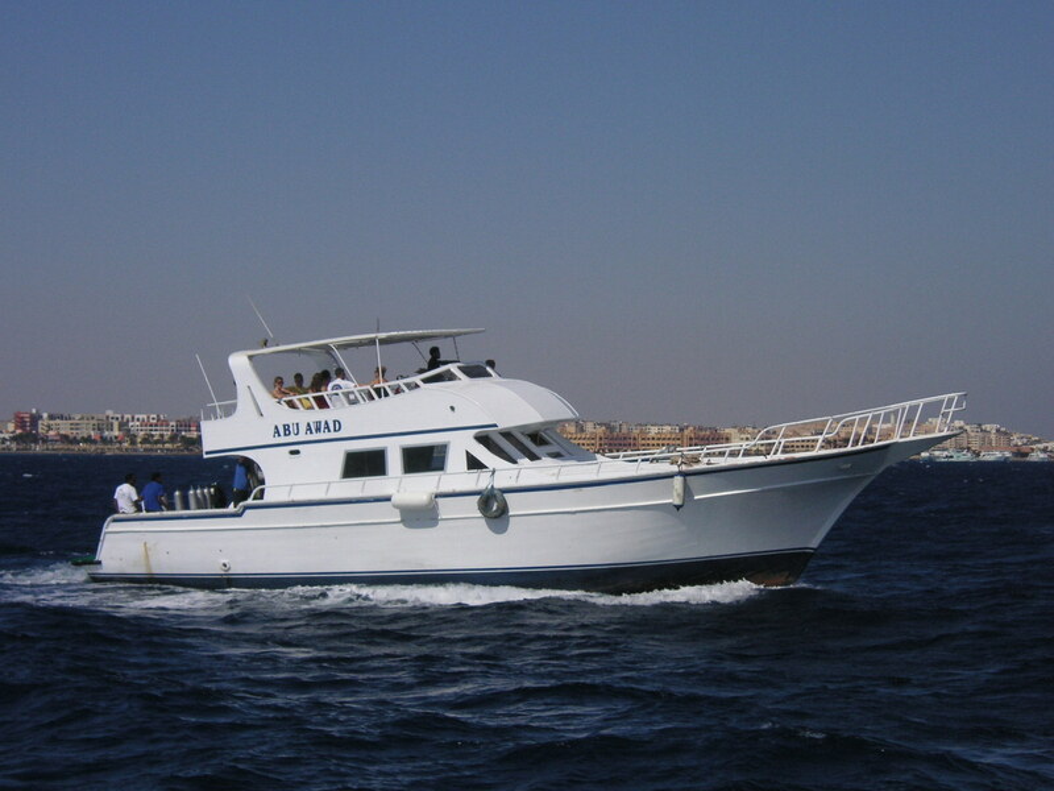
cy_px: 396
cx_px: 527
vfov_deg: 16.1
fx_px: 2801
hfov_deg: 21.3
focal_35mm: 92
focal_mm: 15.2
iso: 50
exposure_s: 1/180
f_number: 13
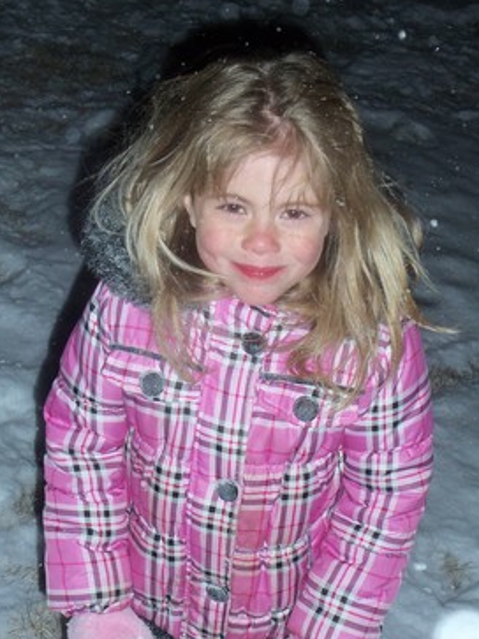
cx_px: 240
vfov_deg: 23.8
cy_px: 333
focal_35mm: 82
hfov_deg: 18.0
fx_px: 1514
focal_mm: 11.1
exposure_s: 1/30
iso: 100
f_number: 4
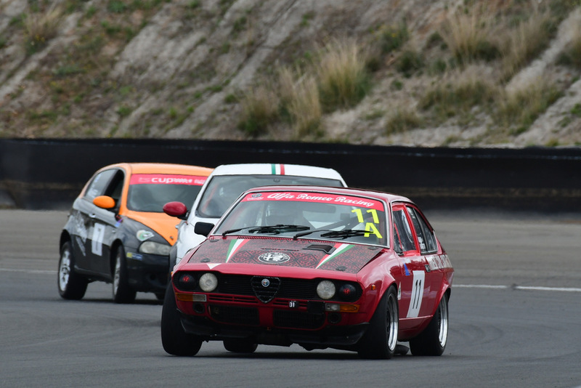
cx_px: 290
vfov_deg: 1.8
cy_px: 194
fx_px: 12108
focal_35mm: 750
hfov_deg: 2.7
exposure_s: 1/640
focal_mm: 500
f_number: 10
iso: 500
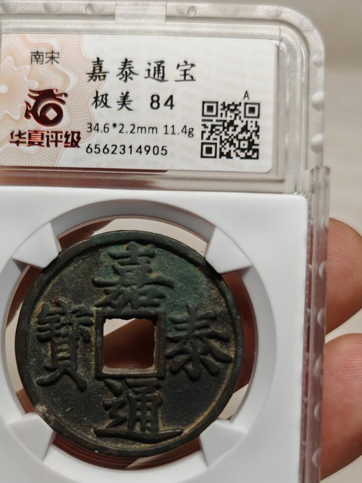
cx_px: 139
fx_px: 711
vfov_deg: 37.1
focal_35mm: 51
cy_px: 317
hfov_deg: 28.5
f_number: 1.6
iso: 640
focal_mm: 7.62
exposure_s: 1/1000
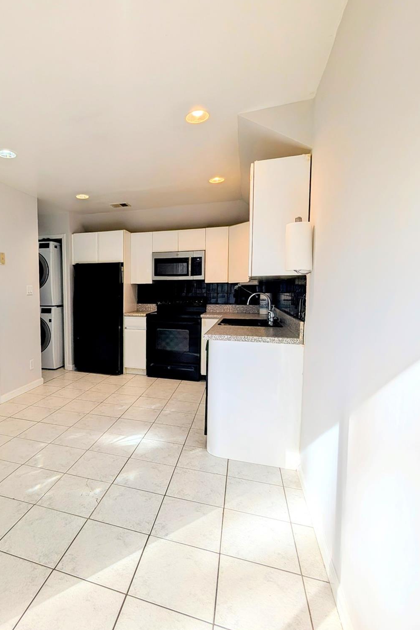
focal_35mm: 17
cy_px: 312
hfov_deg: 67.5
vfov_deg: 93.3
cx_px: 124
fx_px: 297
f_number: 1.7
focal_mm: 2.02
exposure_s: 1/388
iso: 54
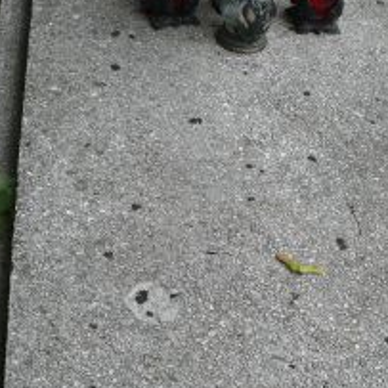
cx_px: 262
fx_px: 926
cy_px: 201
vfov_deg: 23.7
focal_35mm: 73
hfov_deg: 23.6
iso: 100
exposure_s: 1/125
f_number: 4
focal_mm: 7.4
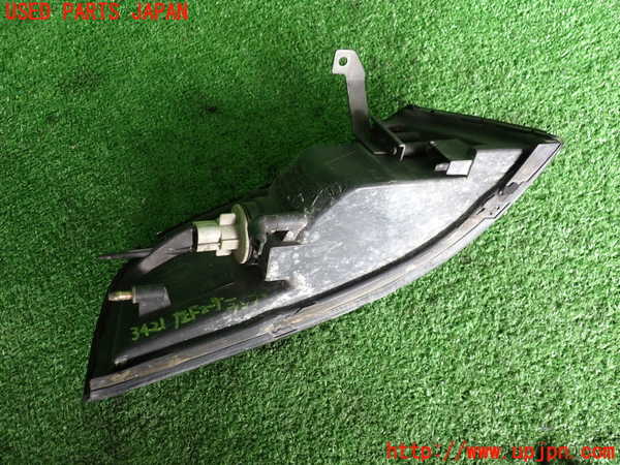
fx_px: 537
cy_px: 232
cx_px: 310
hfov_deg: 60.0
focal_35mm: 30
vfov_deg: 46.8
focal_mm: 5.4
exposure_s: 1/30
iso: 200
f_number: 2.3
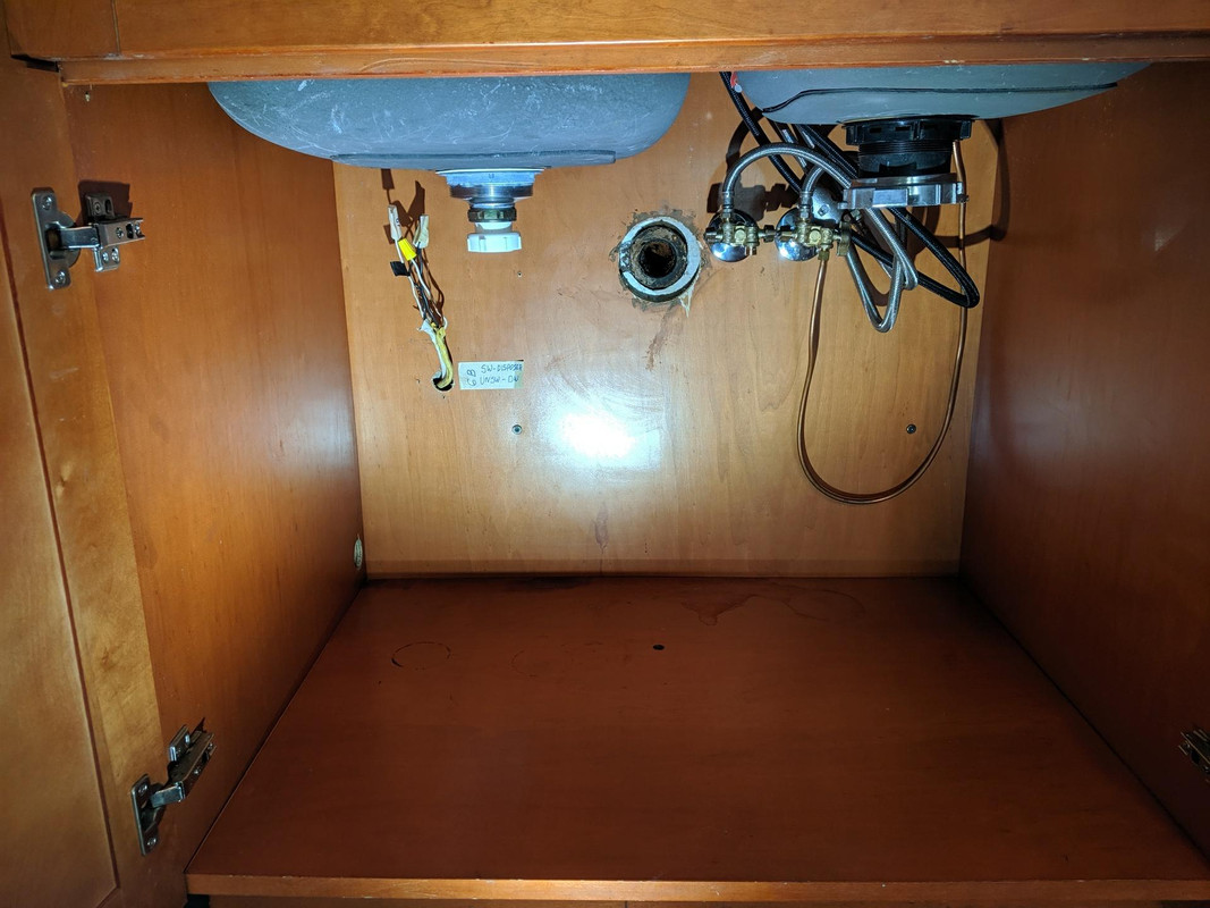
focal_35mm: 27
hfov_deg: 65.3
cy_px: 454
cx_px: 605
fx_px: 944
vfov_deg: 51.3
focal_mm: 4.44
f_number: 1.8
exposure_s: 1/30
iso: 65
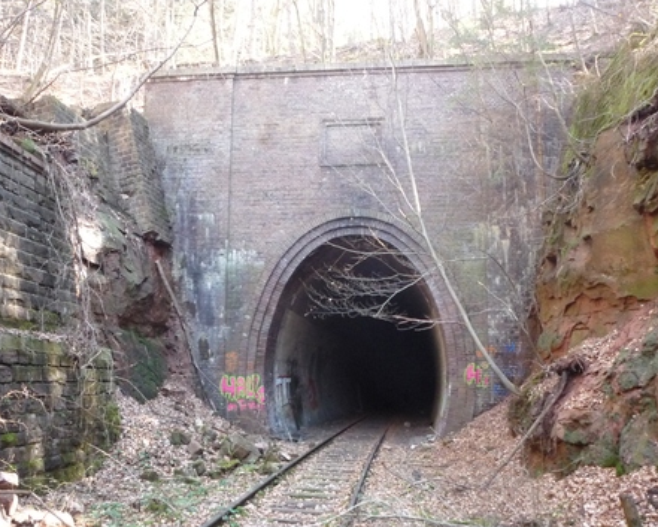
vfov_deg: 43.4
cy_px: 267
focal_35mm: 34
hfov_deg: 52.8
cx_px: 348
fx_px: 662
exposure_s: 1/30
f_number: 3.3
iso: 400
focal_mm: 5.2
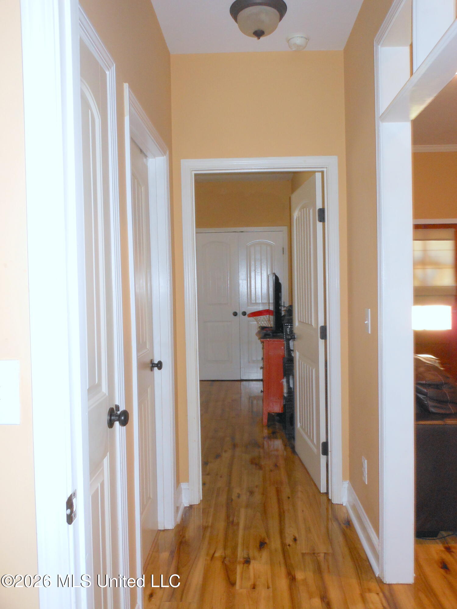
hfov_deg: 49.7
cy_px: 304
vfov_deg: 63.4
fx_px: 493
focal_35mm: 28
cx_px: 228
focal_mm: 5
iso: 200
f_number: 3.7
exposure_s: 1/25
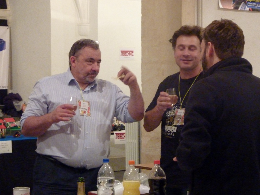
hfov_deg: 20.4
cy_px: 98
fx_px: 721
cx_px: 130
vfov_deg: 15.4
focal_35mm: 96
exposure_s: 1/13
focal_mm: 15.8
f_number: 4.3
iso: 800
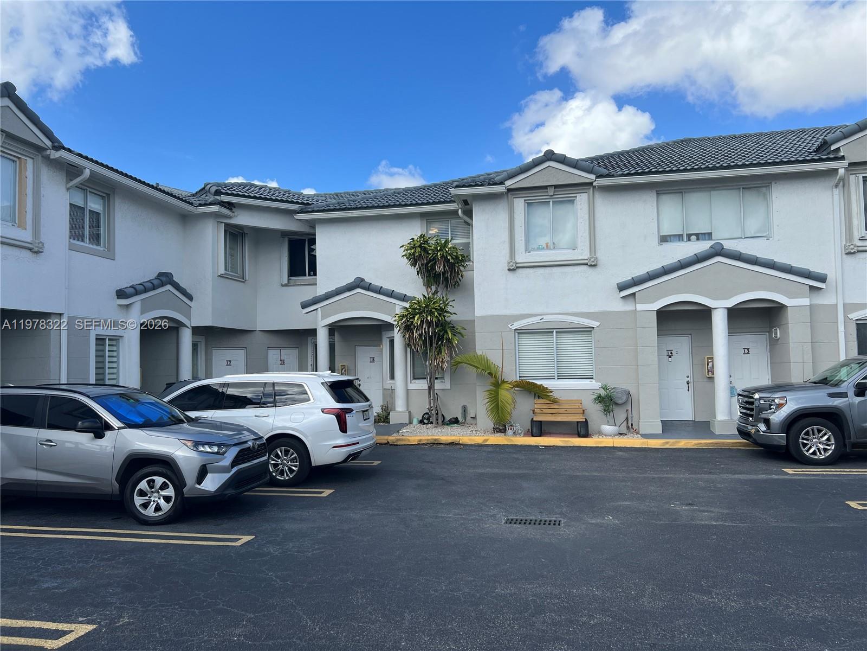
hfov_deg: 67.3
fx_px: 651
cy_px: 326
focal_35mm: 26
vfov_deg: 53.1
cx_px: 434
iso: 50
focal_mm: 5.7
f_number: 1.5
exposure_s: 1/2762
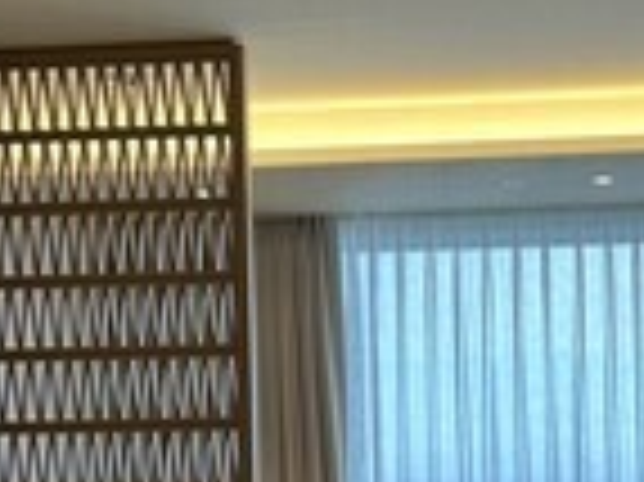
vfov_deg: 13.4
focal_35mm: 109
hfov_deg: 17.7
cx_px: 599
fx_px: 2026
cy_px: 455
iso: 40
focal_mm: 5.7
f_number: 1.5
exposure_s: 1/121
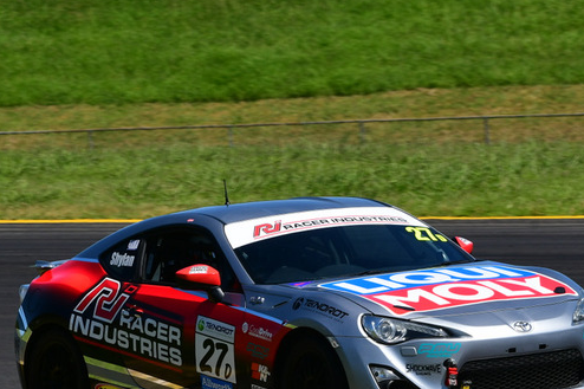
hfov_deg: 4.2
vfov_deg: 2.8
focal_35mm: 486
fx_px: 7881
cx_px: 288
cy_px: 242
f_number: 11
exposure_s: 1/640
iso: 320
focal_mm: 200
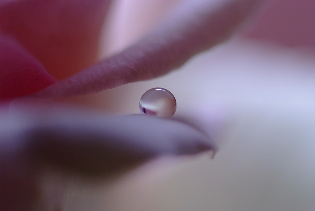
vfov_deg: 10.2
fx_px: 1182
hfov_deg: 15.2
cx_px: 158
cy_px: 106
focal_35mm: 135
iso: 400
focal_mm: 90
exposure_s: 1/225
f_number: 5.6
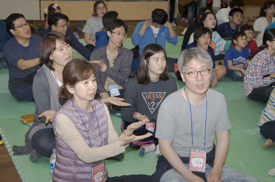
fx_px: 549
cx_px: 138
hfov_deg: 28.1
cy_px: 91
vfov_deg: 18.9
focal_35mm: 72
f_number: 8
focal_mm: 48
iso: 800
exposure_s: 1/60
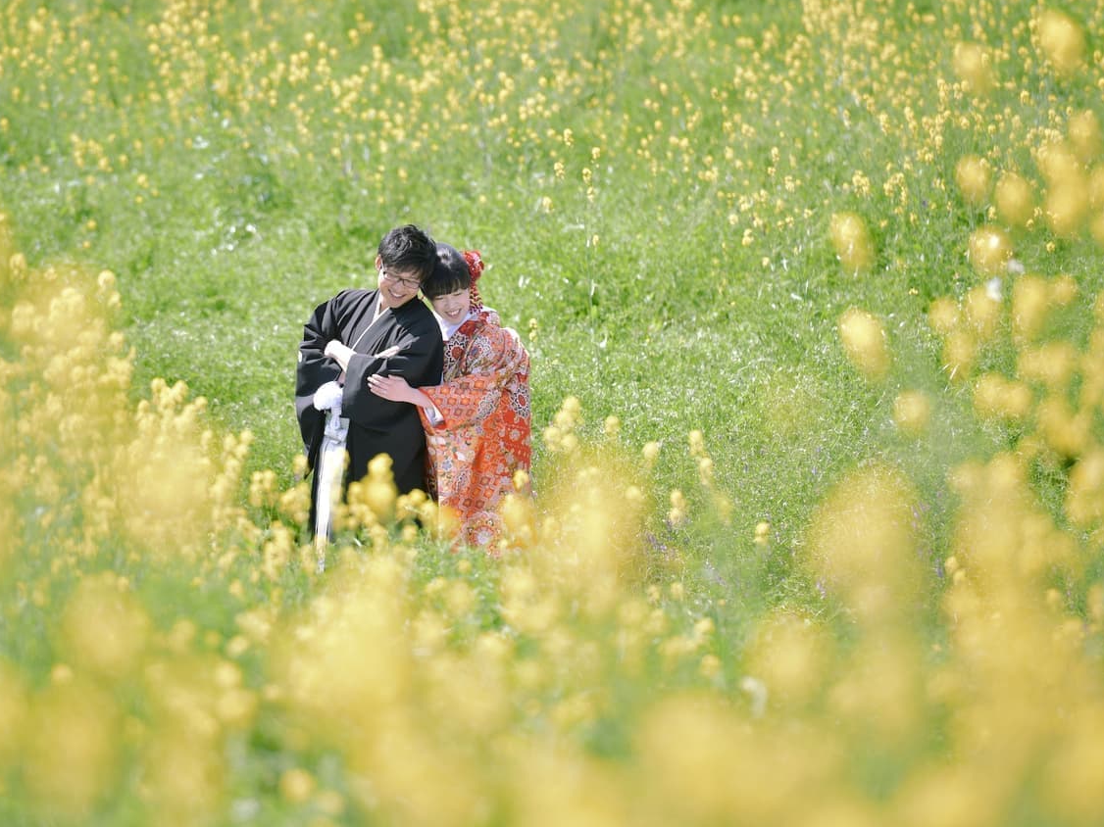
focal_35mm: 246
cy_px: 374
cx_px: 427
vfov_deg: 6.0
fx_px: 7844
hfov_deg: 8.0
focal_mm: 200
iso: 400
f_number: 4
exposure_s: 1/1600
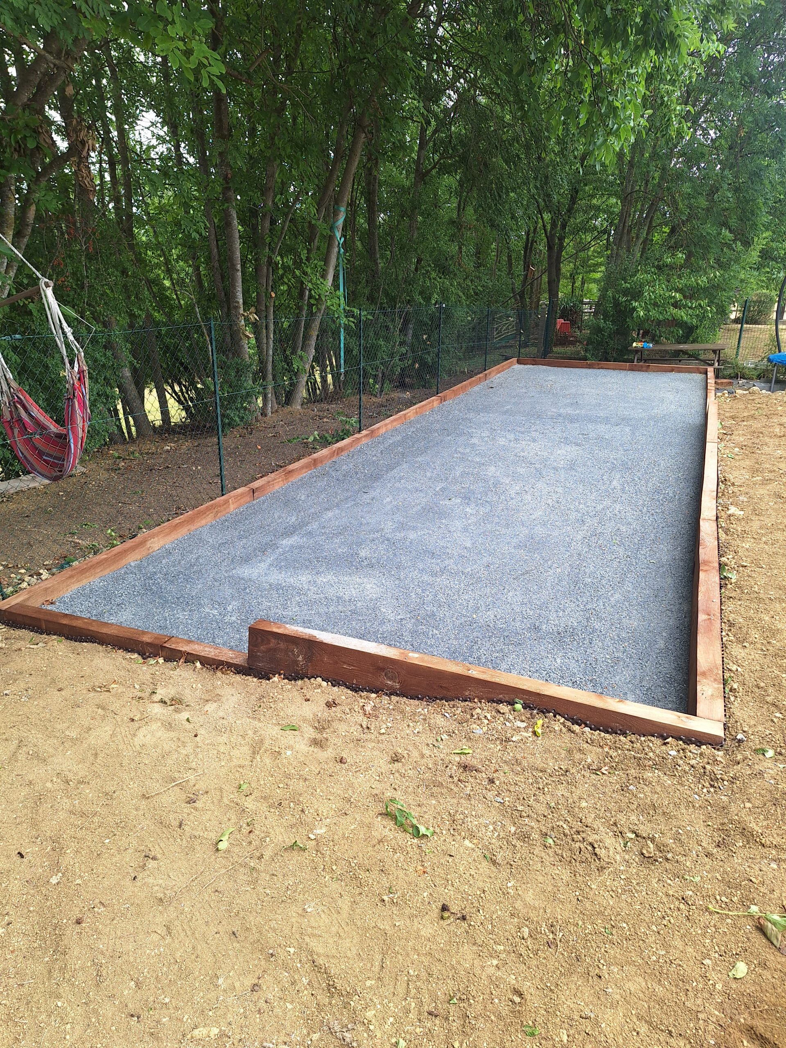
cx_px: 393
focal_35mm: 23
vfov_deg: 73.9
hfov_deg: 58.9
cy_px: 524
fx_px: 696
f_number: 1.8
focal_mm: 5.54
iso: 40
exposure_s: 1/156
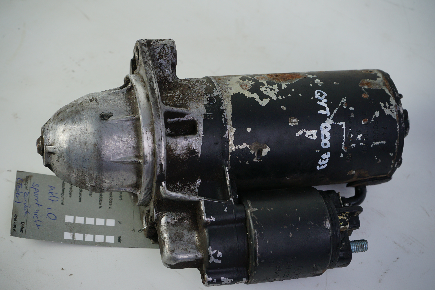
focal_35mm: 70
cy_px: 145
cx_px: 218
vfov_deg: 19.5
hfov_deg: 28.8
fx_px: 846
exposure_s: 1/160
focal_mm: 70
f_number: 8
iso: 200
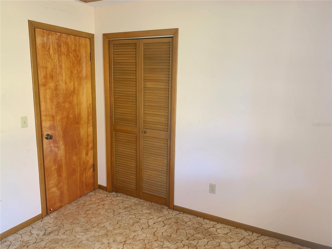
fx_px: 249
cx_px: 166
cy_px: 124
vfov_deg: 53.1
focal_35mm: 26
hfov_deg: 67.3
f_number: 1.8
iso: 200
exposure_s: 1/60
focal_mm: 4.25
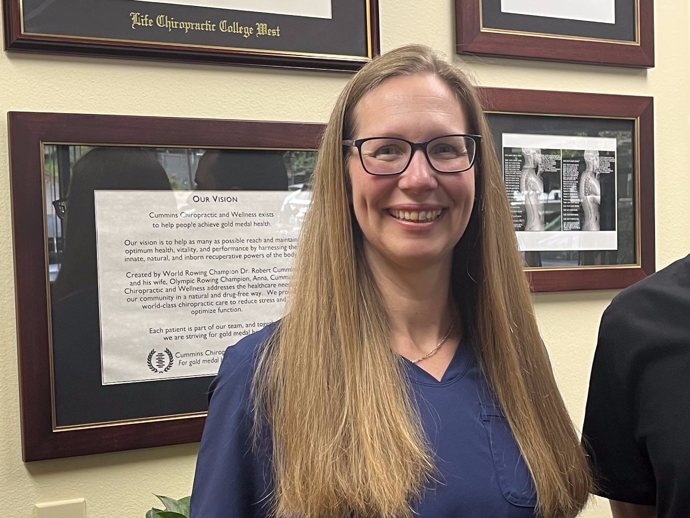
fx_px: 1136
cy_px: 293
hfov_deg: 33.7
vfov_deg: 25.6
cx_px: 406
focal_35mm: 57
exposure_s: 1/60
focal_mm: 5.1
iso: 80
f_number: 1.6
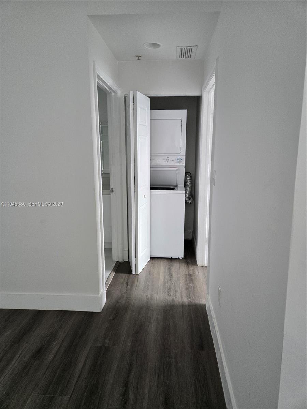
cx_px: 154
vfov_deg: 73.9
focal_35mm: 23
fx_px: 272
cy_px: 204
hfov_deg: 58.9
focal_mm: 5.4
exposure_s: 1/120
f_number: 1.8
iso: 200
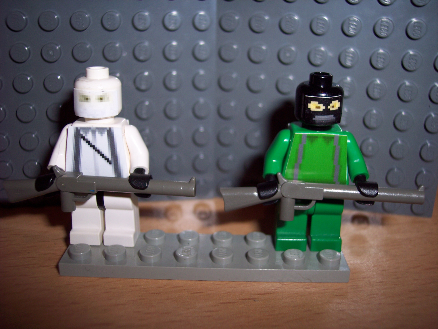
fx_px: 493
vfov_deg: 36.8
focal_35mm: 39
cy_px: 164
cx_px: 219
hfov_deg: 47.9
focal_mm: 8
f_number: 2.8
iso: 100
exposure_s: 1/60
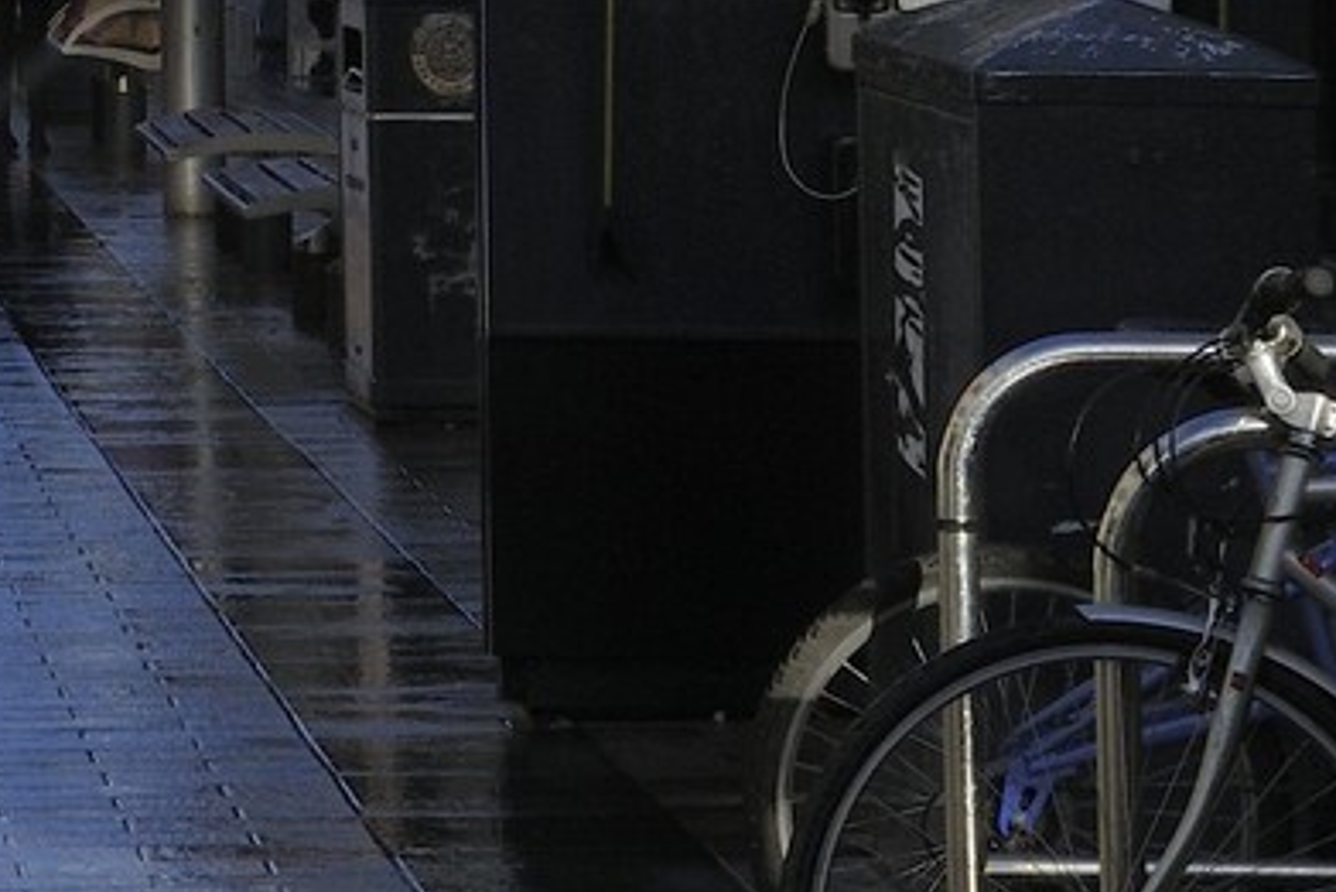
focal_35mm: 225
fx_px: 8353
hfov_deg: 8.9
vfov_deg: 6.0
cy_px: -913
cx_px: -762
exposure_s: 1/200
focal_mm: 55
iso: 400
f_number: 16
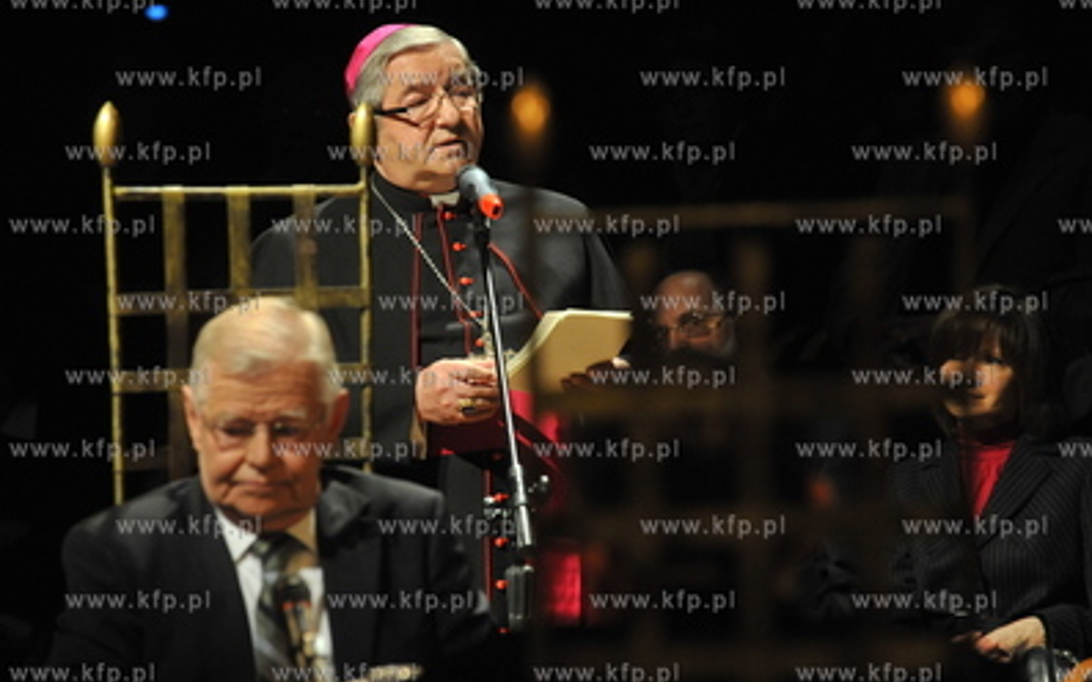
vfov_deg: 6.4
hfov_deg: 10.2
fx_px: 6100
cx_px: 547
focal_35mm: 205
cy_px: 338
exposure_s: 1/160
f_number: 5.6
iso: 3200
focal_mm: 200
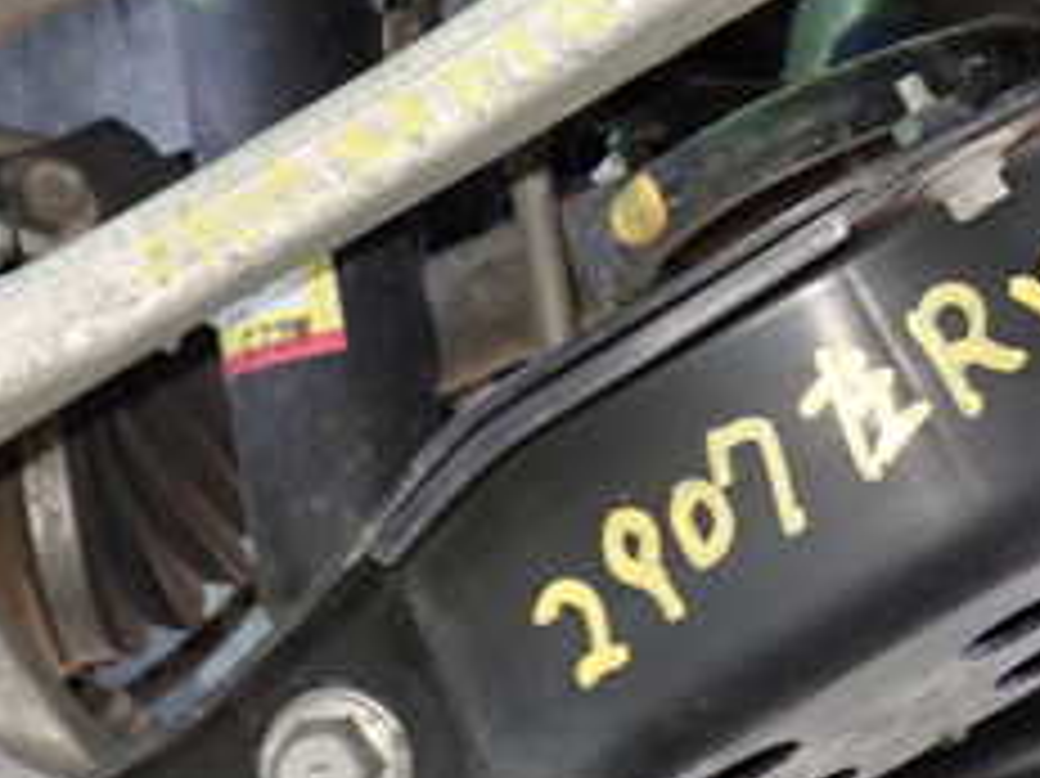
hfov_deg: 25.0
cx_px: 545
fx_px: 2342
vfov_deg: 18.6
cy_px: 90
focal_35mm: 78
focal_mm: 5.4
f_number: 2.3
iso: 800
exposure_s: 1/20
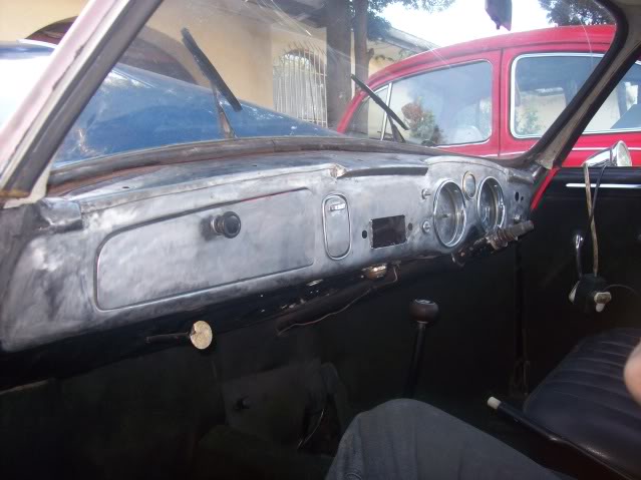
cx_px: 320
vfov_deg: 39.6
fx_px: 667
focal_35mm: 36
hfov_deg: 51.4
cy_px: 240
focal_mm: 6
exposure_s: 1/64
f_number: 2.7
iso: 80
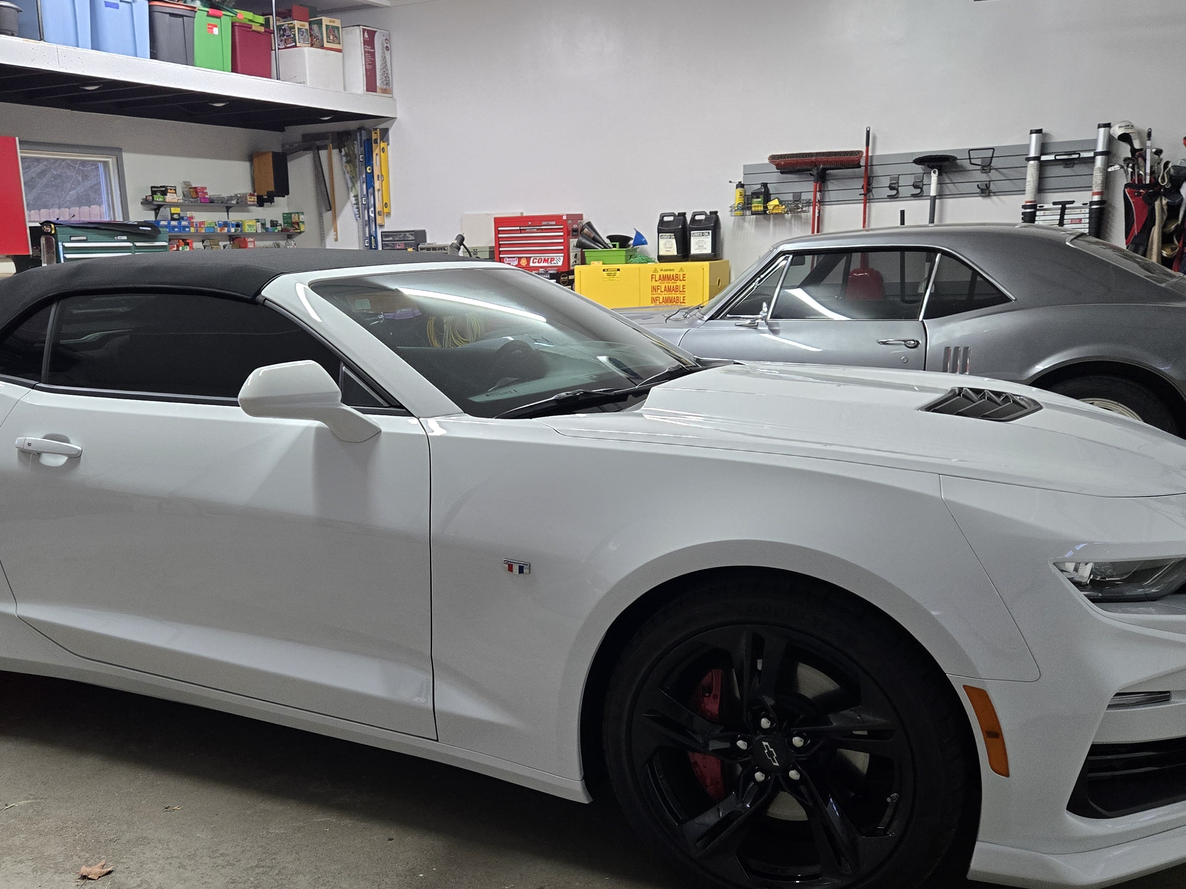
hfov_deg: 52.4
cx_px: 495
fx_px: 1199
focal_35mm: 35
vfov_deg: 40.5
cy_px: 541
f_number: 1.8
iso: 250
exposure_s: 1/120
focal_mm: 5.4
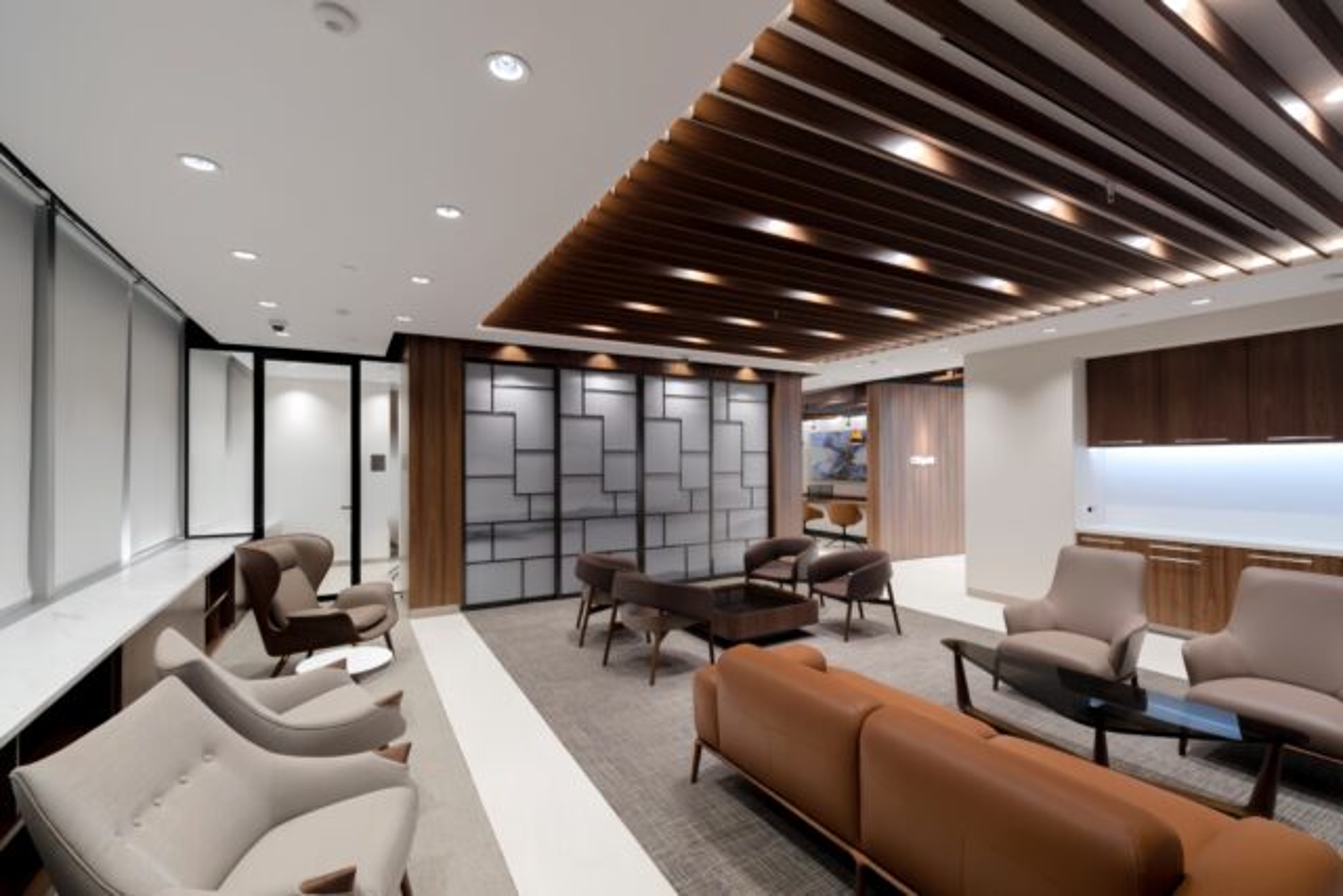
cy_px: 448
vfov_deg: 77.4
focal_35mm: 15
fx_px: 560
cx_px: 672
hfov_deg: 100.4
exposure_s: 2.5
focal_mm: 15
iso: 50
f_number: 13
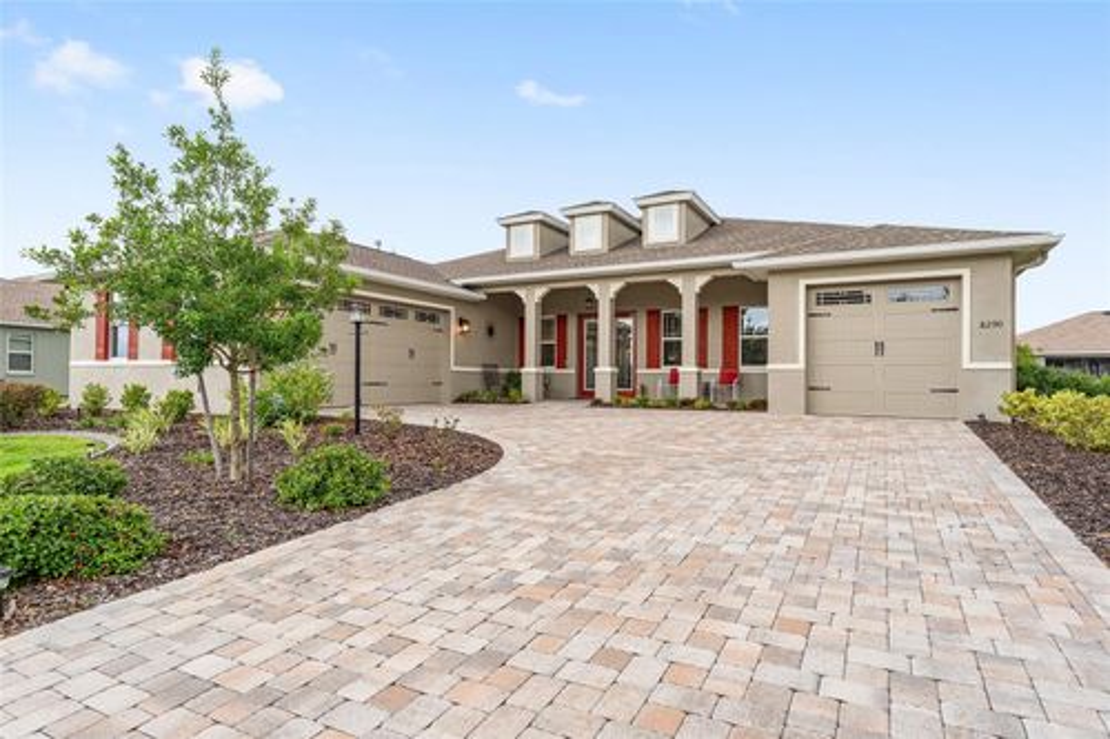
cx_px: 555
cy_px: 370
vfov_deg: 63.7
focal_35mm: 19
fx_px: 595
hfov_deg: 86.0
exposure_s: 1/250
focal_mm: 19.3
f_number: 7.1
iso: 640
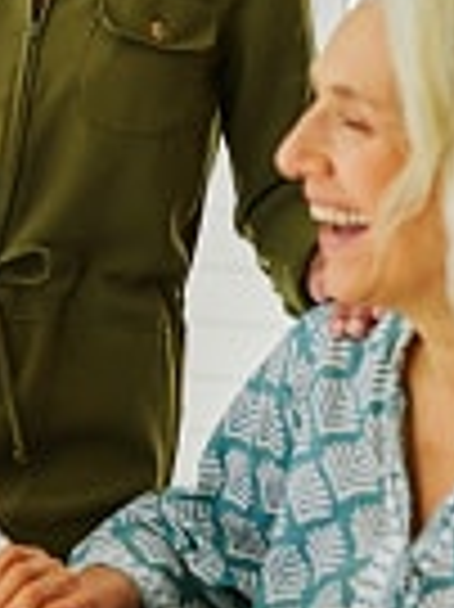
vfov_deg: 15.4
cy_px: 124
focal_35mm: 127
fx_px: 2224
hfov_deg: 11.1
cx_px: -281
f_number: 2.2
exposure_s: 1/400
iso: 160
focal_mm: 35
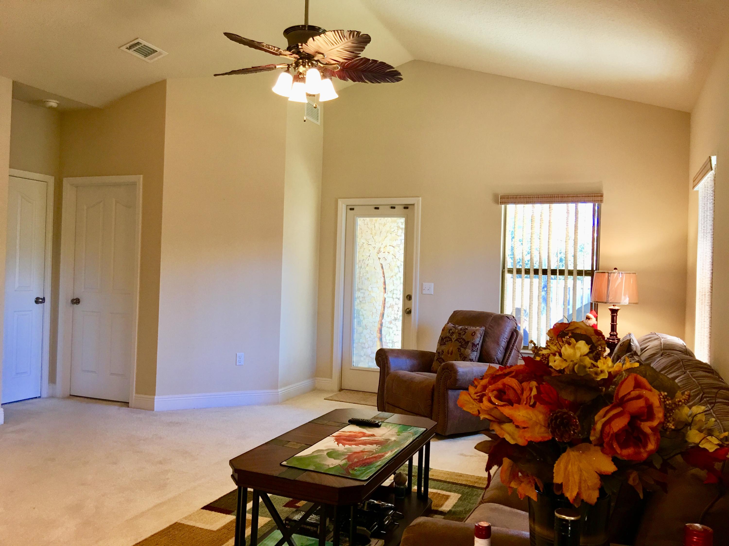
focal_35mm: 29
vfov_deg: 48.2
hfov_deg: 61.7
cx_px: 364
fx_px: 611
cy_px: 273
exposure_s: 1/15
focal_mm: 4.15
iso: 40
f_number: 2.2
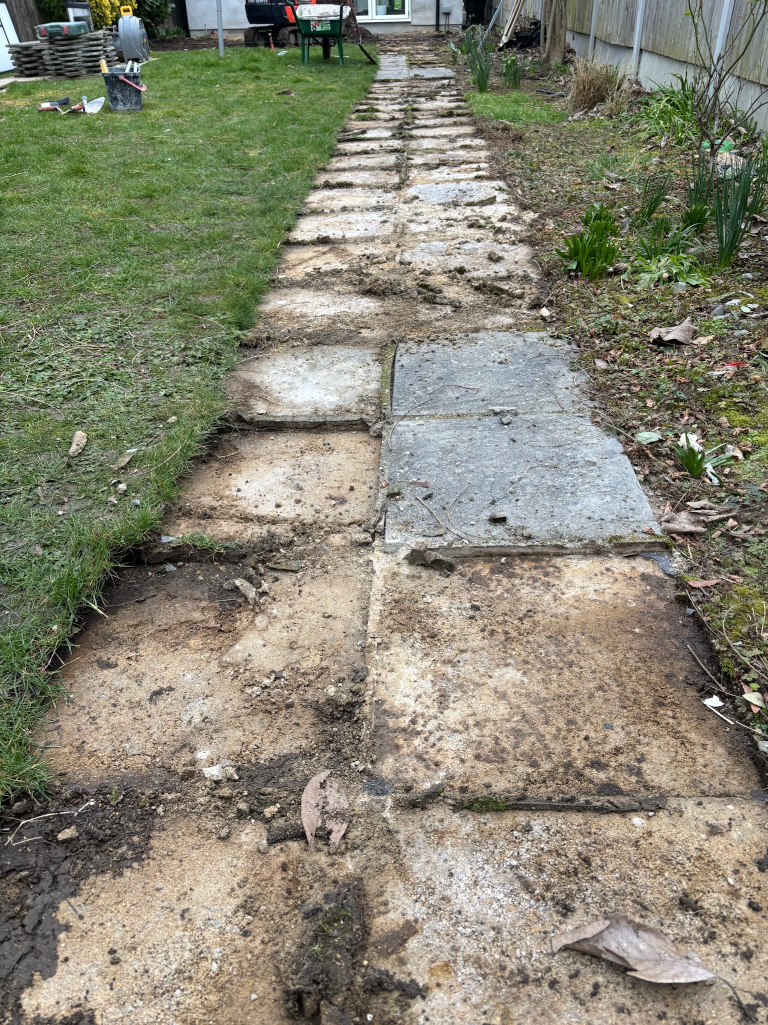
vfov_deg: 67.3
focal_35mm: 26
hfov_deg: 53.1
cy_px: 512
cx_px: 384
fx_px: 769
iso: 50
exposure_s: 1/446
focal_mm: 5.96
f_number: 1.6
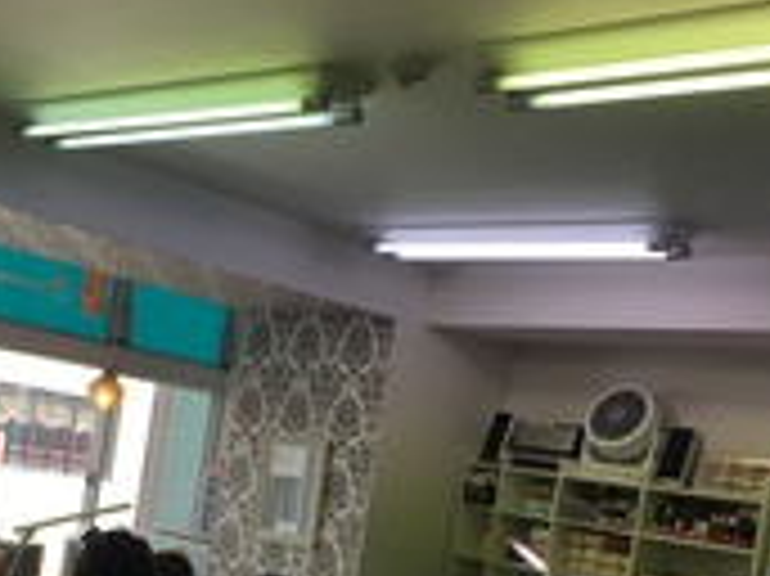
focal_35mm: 61
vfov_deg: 23.4
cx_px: 207
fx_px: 1356
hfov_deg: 31.2
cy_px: 508
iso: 25
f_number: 2.2
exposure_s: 1/342
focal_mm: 4.15
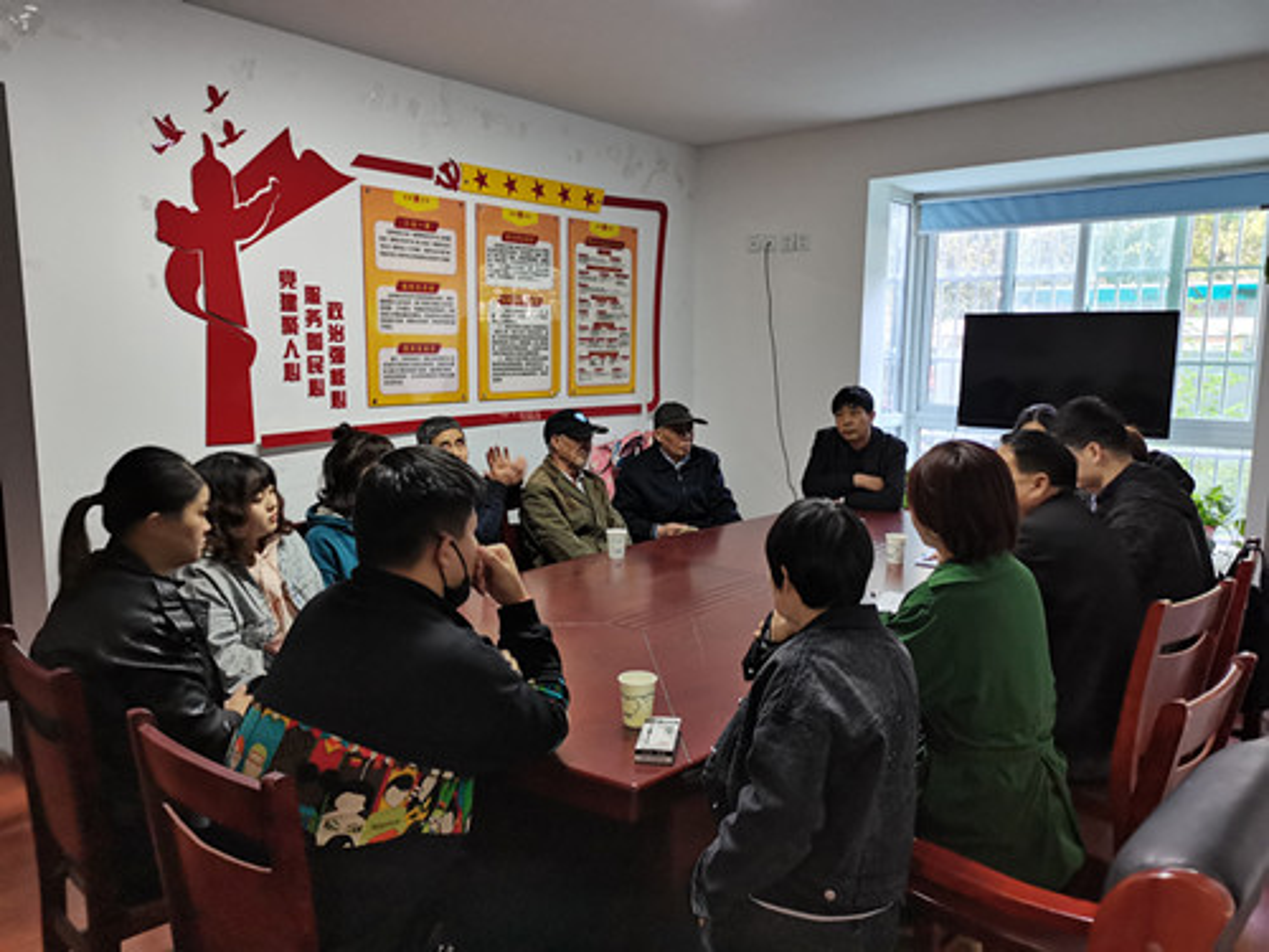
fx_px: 953
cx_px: 634
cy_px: 476
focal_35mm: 26
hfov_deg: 67.3
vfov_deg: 53.1
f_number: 1.8
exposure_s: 1/50
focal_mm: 5.58
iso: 400
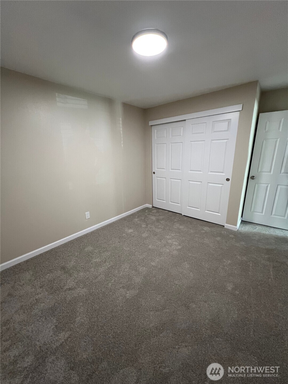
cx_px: 144
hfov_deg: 89.9
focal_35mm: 13
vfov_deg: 106.2
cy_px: 192
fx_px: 144
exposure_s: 1/60
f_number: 1.8
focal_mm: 1.57
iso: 250
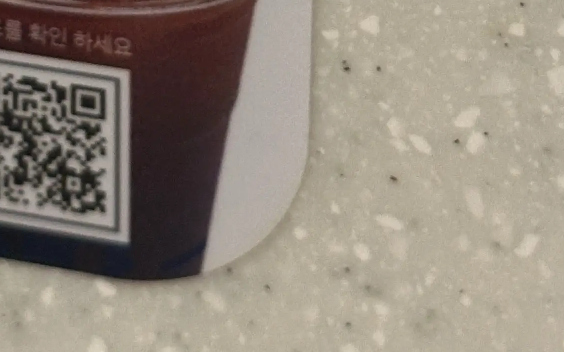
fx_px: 2766
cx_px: 101
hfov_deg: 11.6
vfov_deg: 6.8
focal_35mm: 180
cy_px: -582
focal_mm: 6.86
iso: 250
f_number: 1.78
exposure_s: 1/60
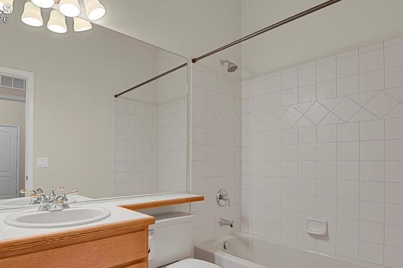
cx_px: 162
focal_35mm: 21
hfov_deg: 80.3
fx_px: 235
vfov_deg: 58.9
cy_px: 162
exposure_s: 2
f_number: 8
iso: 250
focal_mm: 17
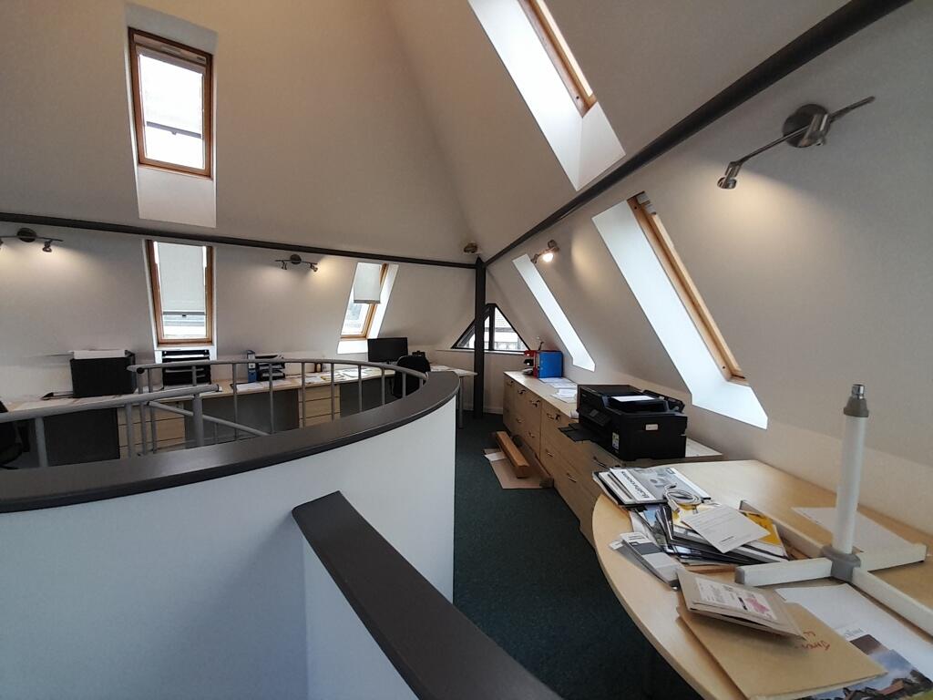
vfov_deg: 89.9
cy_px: 350
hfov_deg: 106.2
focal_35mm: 13
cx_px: 466
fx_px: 350
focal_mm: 1.13
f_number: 2.2
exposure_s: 1/50
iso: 64
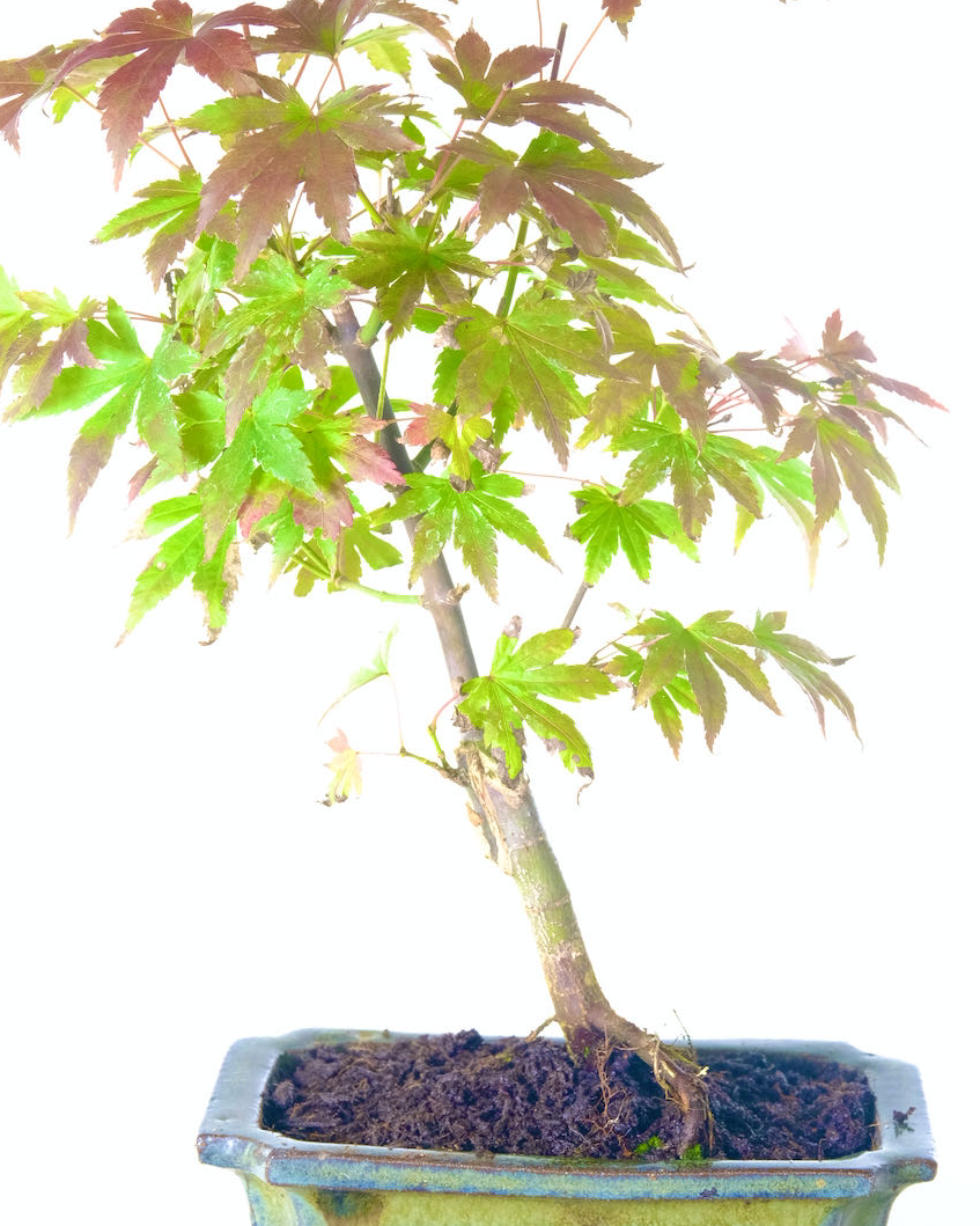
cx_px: 493
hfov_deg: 12.2
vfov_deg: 15.3
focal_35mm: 126
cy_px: 655
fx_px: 4569
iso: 1600
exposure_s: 1/13
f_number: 11
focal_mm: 74.1
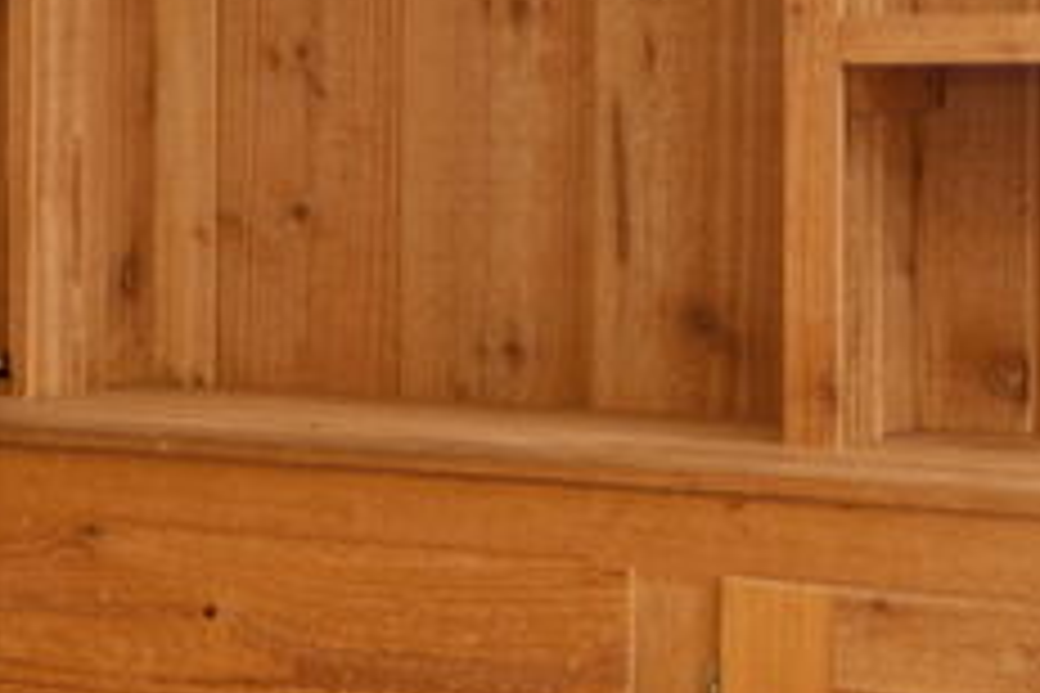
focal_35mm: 112
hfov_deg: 13.9
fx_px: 3235
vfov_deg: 12.2
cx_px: -1337
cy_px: 162
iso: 400
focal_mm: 16
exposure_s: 1.3
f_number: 10
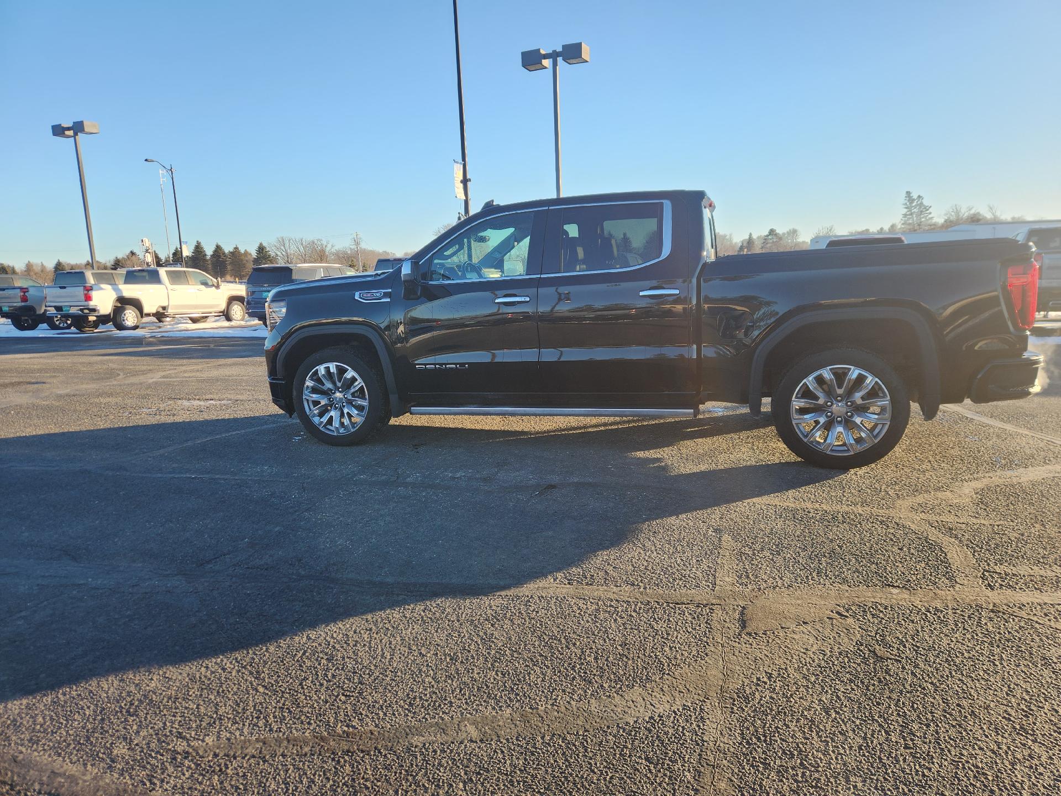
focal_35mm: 23
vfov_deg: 58.9
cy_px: 398
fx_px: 705
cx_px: 530
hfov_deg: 73.9
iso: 20
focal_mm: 5.4
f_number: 1.8
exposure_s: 1/588
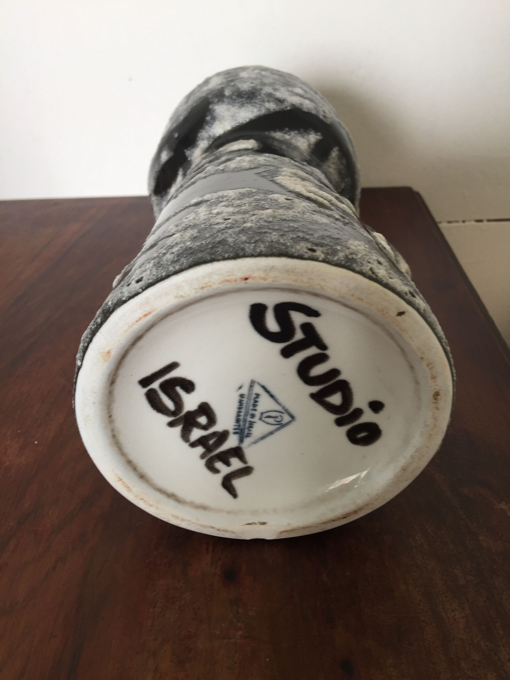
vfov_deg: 61.7
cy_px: 340
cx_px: 255
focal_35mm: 29
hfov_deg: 48.2
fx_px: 570
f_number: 2.2
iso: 32
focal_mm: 4.15
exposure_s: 1/50
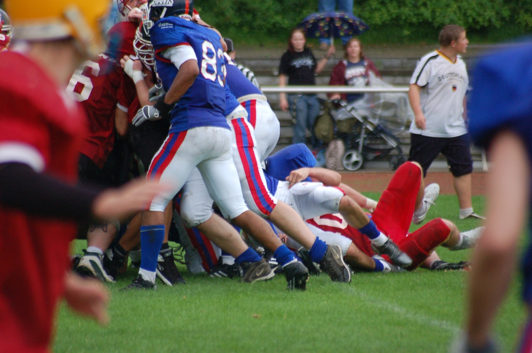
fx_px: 6637
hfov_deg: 4.6
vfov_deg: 3.0
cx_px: 266
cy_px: 176
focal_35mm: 450
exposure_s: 1/320
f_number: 5.6
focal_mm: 300
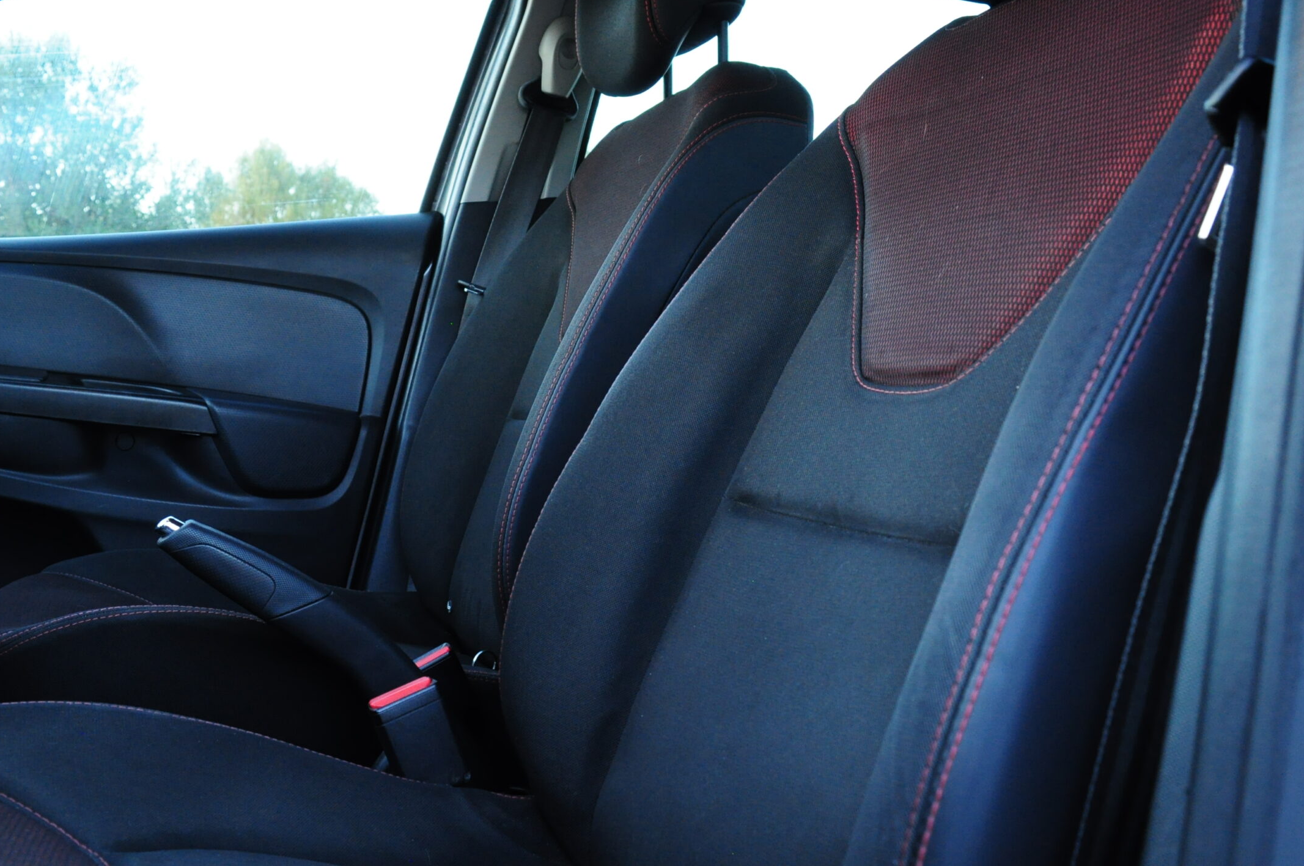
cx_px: 630
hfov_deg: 53.2
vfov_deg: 36.7
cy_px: 369
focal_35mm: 36
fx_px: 1302
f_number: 5.6
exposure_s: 1/50
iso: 1250
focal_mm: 20
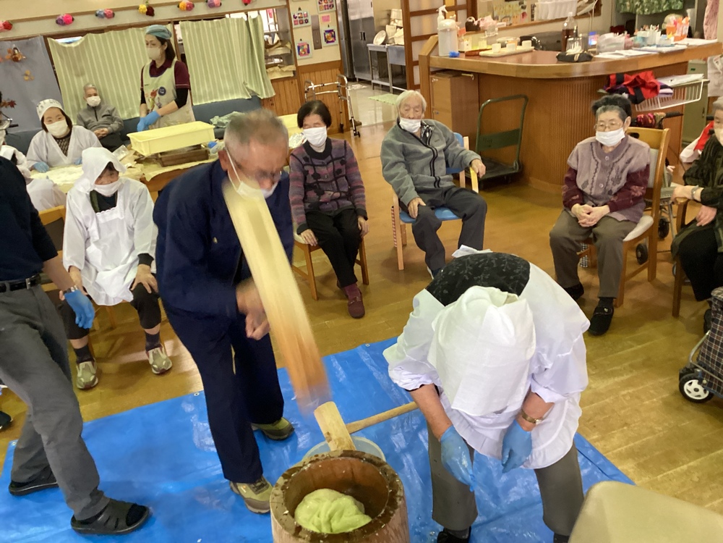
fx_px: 647
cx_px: 362
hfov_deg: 58.4
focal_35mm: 31
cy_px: 272
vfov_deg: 45.4
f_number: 2.4
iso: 320
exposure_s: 1/60
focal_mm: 3.3
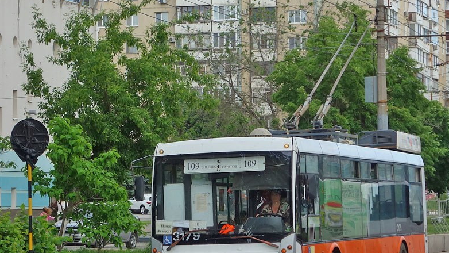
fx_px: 1167
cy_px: 128
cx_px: 268
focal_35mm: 98
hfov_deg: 21.8
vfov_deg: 12.4
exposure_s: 1/500
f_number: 4
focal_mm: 22.49
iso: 125
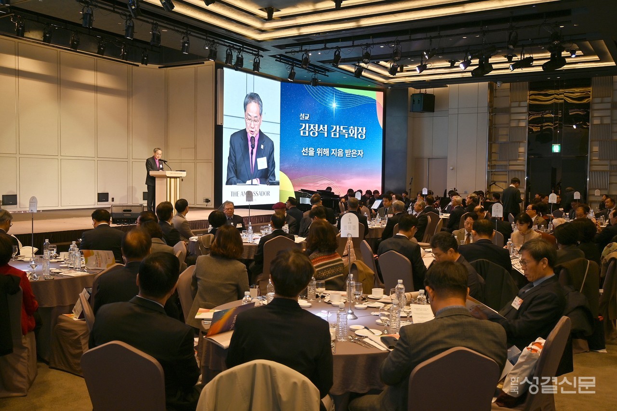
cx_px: 308
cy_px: 206
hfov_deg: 56.2
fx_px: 578
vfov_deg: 39.1
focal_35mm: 34
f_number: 4
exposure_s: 1/60
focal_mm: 22.5
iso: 200
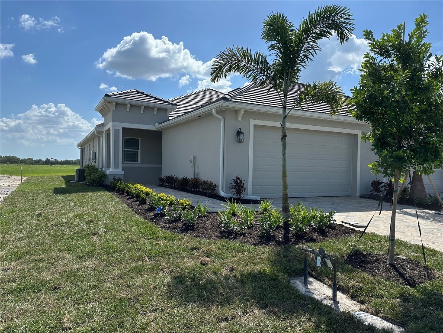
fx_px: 307
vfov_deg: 56.8
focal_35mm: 24
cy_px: 166
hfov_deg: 71.6
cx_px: 222
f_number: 1.78
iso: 80
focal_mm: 6.86
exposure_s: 1/5848
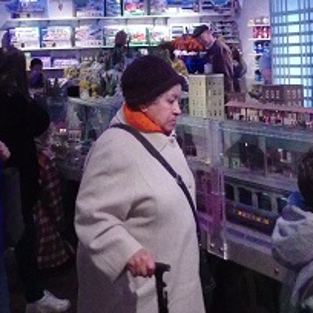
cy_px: 58
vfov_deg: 26.0
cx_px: 145
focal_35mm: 65
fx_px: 665
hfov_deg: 26.5
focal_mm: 6.4
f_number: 1.9
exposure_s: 1/50
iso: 5000
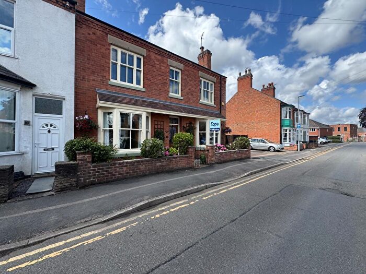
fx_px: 148
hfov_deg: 102.1
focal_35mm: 14
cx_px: 183
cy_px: 137
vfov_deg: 85.7
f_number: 2.2
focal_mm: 2.22
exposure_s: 1/636
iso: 40
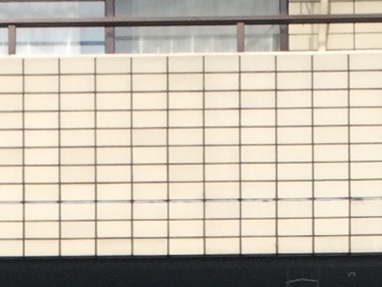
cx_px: 194
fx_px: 2186
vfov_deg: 6.9
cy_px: 782
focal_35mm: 198
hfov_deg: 10.0
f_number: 2.2
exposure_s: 1/1466
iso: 32
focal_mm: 4.15
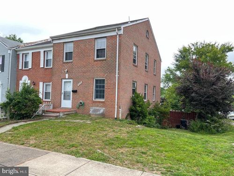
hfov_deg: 67.3
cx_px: 117
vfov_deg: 53.1
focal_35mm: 26
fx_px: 176
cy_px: 88
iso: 50
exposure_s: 1/497
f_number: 1.5
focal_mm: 5.7
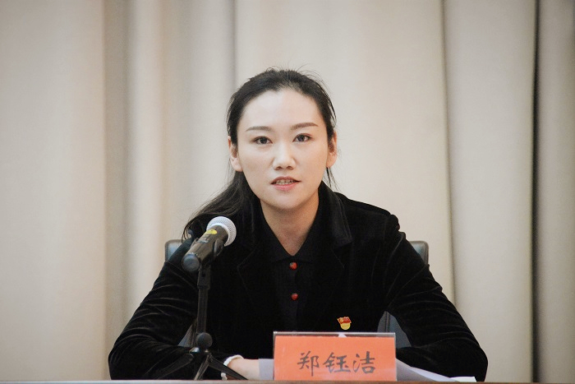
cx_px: 288
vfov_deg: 4.6
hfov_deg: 6.9
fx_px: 4792
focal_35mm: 300
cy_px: 192
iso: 6400
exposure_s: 1/200
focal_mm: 300
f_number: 5.6
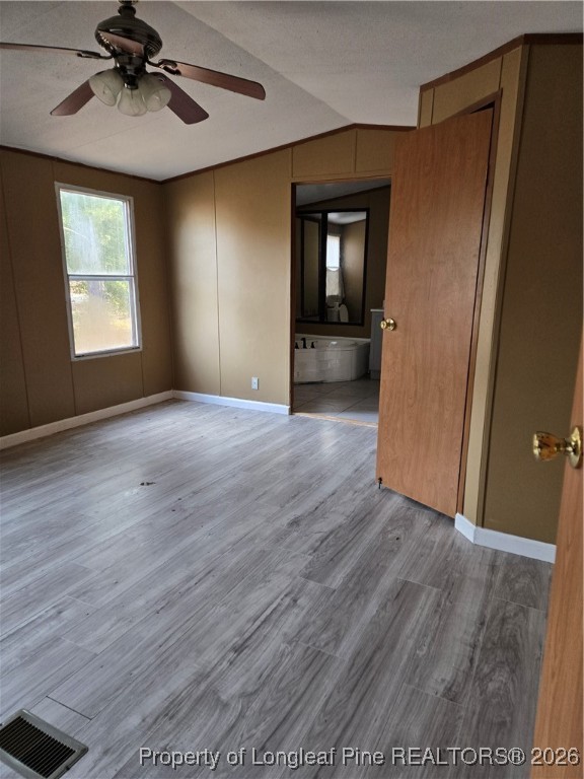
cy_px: 390
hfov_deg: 58.9
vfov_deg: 73.9
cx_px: 292
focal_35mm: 23
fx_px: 517
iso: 160
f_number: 1.8
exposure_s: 1/120
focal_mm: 5.4
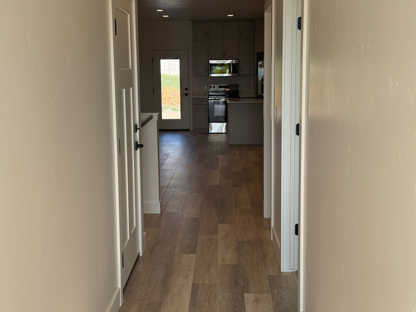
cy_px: 156
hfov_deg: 39.7
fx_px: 577
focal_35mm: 48
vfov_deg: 30.3
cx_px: 208
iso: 64
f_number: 1.78
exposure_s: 1/588
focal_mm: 6.76
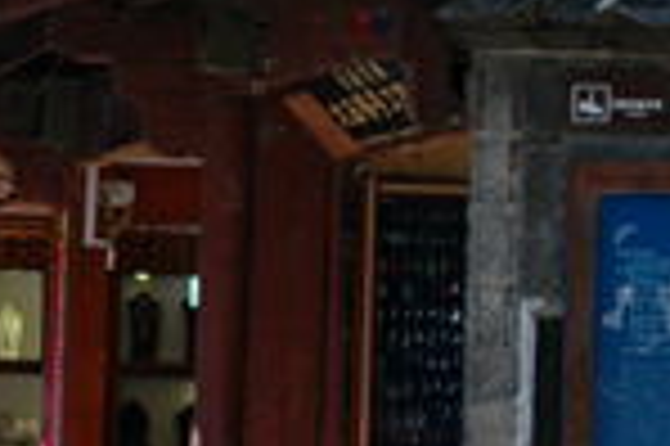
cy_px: 642
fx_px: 4201
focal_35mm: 226
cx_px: -405
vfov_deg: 6.0
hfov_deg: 8.8
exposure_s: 1/160
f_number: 6.3
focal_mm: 28
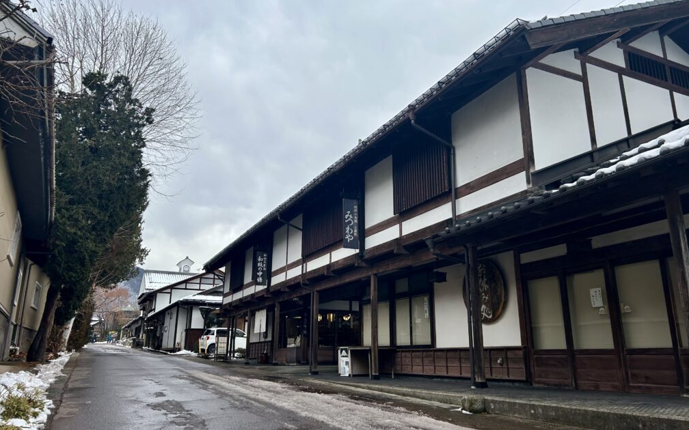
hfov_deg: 66.5
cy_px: 201
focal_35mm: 28
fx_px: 526
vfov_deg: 44.5
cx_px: 349
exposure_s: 1/1377
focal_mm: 5.7
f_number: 1.5
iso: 50
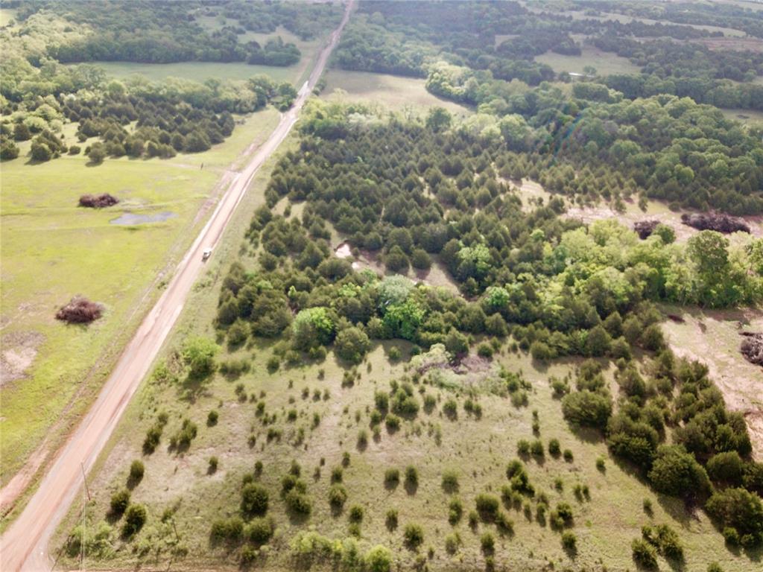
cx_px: 382
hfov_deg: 67.3
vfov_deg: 53.1
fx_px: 573
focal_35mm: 26
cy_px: 286
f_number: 2.2
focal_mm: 4.7
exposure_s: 1/482
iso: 100
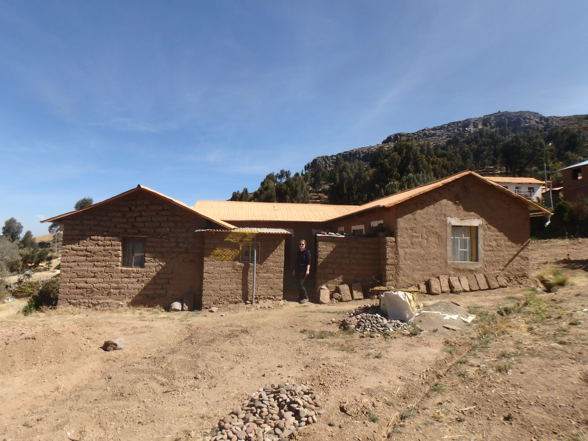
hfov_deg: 79.0
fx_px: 357
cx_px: 294
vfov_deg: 63.4
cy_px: 220
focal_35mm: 21
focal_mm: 3.7
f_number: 6
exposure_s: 1/400
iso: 125
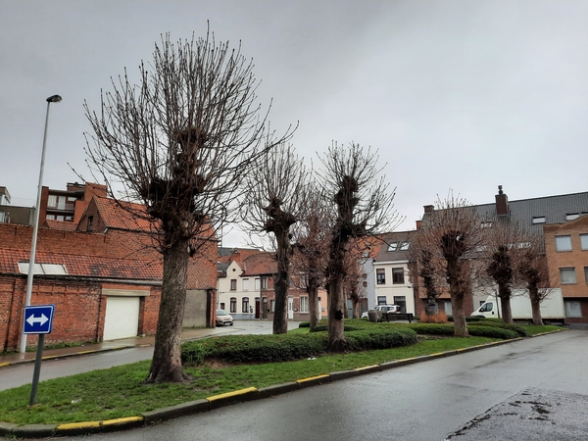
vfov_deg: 54.9
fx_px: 425
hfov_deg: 69.4
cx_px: 294
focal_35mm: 25
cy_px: 220
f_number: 2
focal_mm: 4.6
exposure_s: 1/250
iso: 32
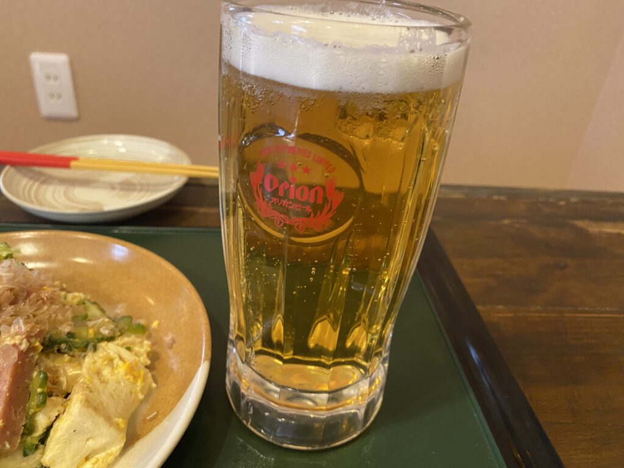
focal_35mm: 26
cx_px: 312
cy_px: 234
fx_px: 469
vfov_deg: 53.1
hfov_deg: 67.3
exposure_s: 1/50
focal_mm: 4.25
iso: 250
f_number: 1.8
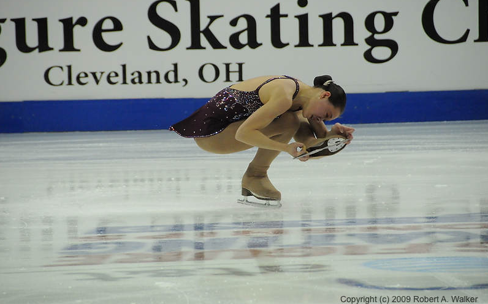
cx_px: 245
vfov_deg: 4.3
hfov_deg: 6.8
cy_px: 150
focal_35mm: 307
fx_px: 4082
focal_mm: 200
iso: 3200
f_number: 5.6
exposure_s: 1/1000
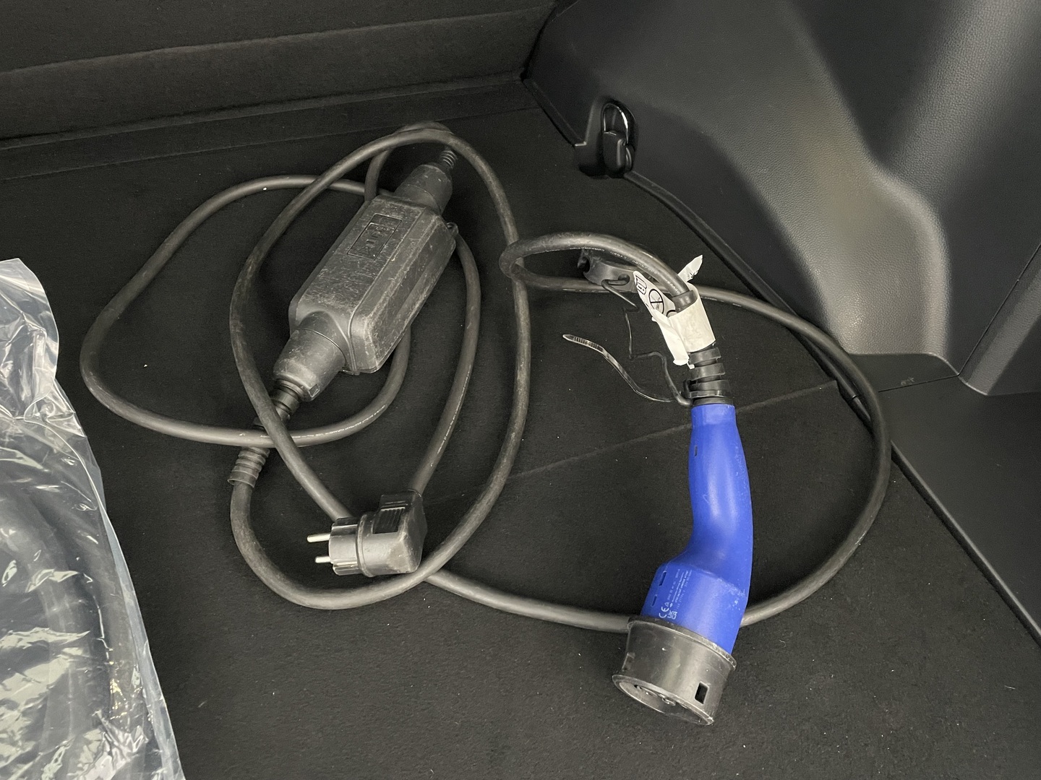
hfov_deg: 67.3
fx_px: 782
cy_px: 390
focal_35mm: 26
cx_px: 520
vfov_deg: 53.1
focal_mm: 4.2
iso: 800
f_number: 1.6
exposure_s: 1/25
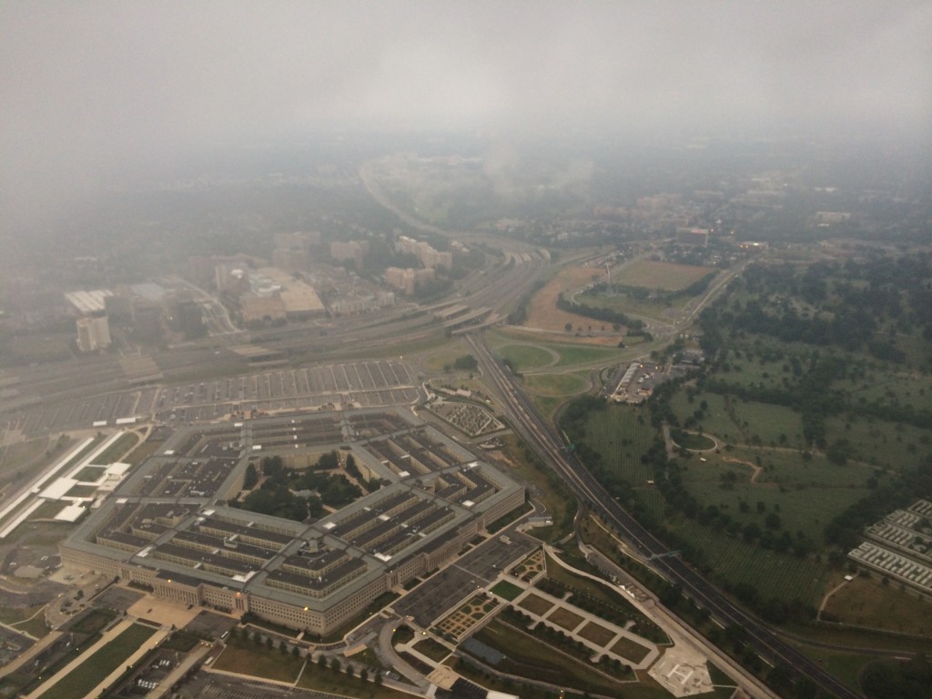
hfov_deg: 60.0
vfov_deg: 46.8
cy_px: 350
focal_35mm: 30
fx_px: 808
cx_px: 466
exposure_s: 1/30
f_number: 2.2
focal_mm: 4.12
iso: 50
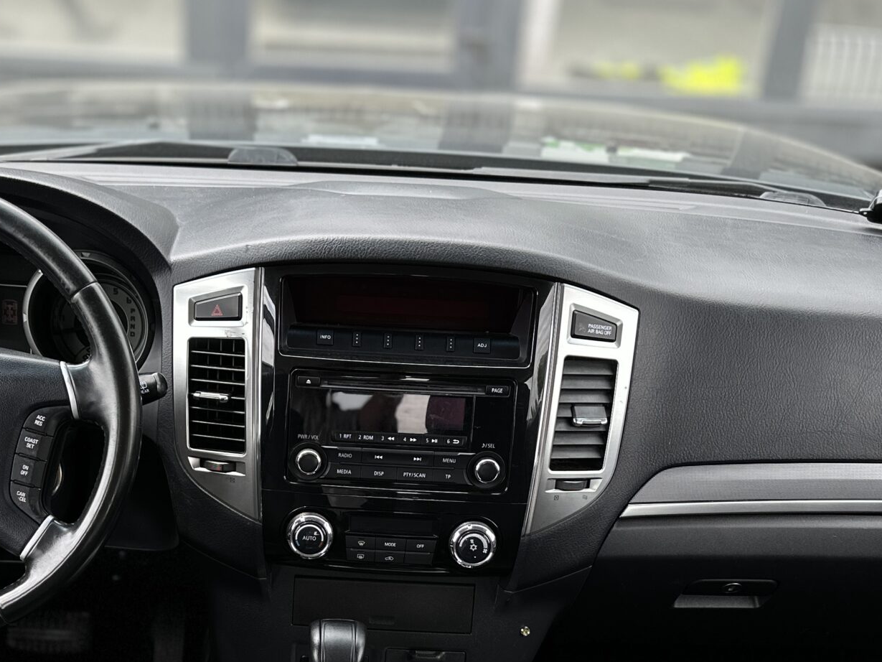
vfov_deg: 28.1
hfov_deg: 37.9
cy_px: 580
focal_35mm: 50
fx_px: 1274
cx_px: 311
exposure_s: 1/498
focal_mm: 6.86
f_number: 1.78
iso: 80
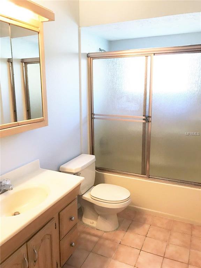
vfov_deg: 63.4
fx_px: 217
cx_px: 100
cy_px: 134
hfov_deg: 49.7
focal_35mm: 28
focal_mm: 3.99
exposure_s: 1/24
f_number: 1.8
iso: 40
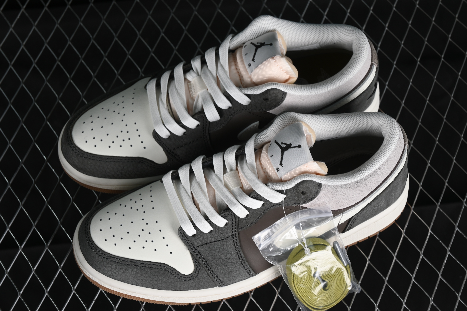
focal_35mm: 75
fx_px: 973
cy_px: 156
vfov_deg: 18.2
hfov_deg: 27.0
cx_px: 234
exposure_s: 1/60
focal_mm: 50
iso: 160
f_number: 7.1
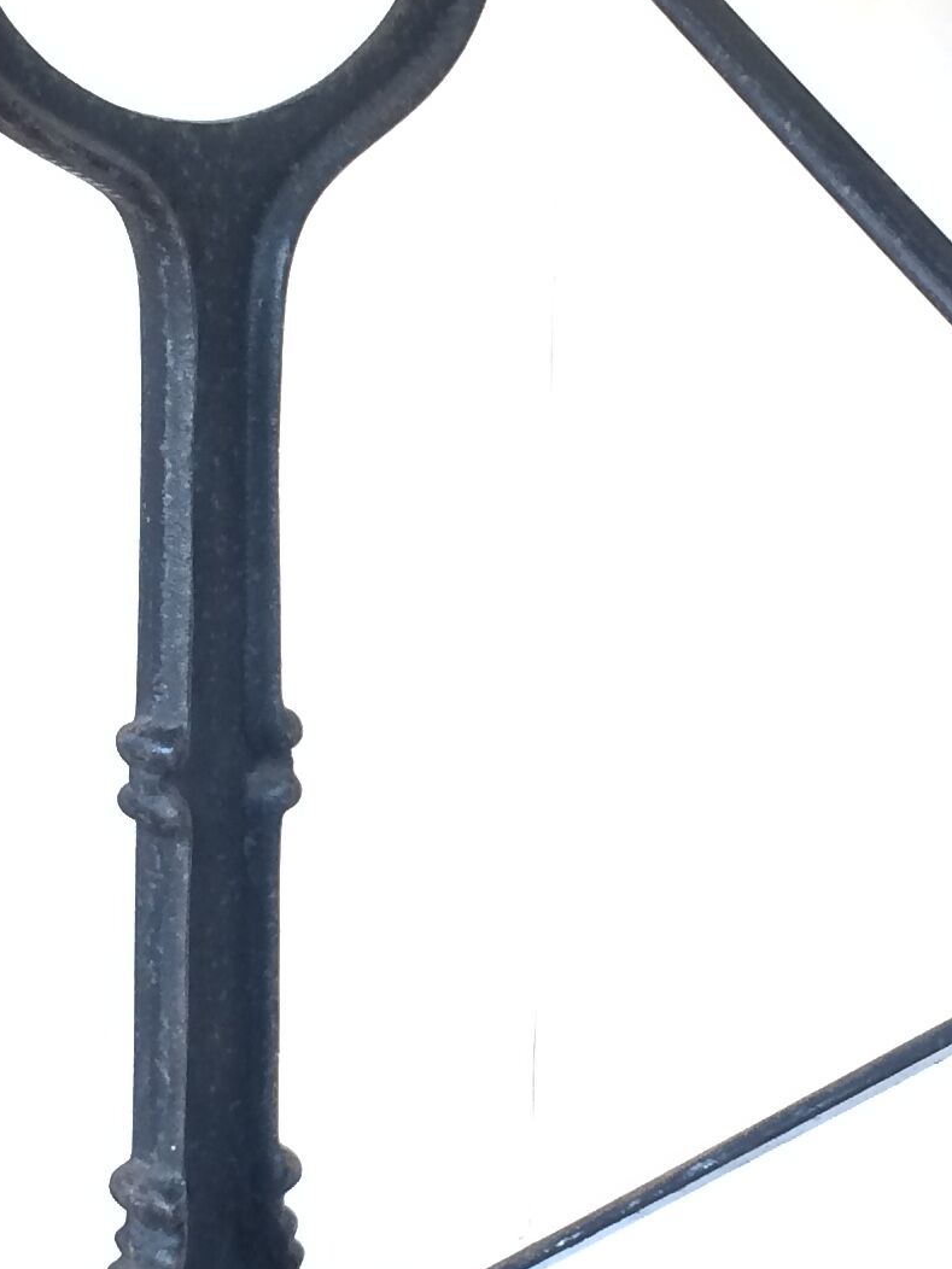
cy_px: 624
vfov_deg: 21.8
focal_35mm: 90
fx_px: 3300
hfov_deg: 16.4
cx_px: 442
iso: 125
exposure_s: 1/33
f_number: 2.2
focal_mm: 4.15
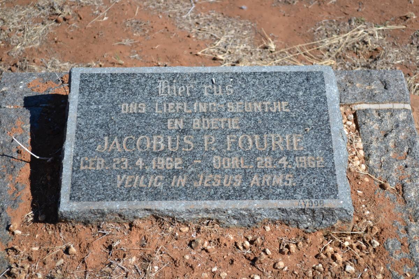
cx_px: 210
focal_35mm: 82
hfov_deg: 24.6
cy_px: 140
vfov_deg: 16.6
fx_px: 960
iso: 140
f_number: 5.6
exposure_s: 1/125
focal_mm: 55
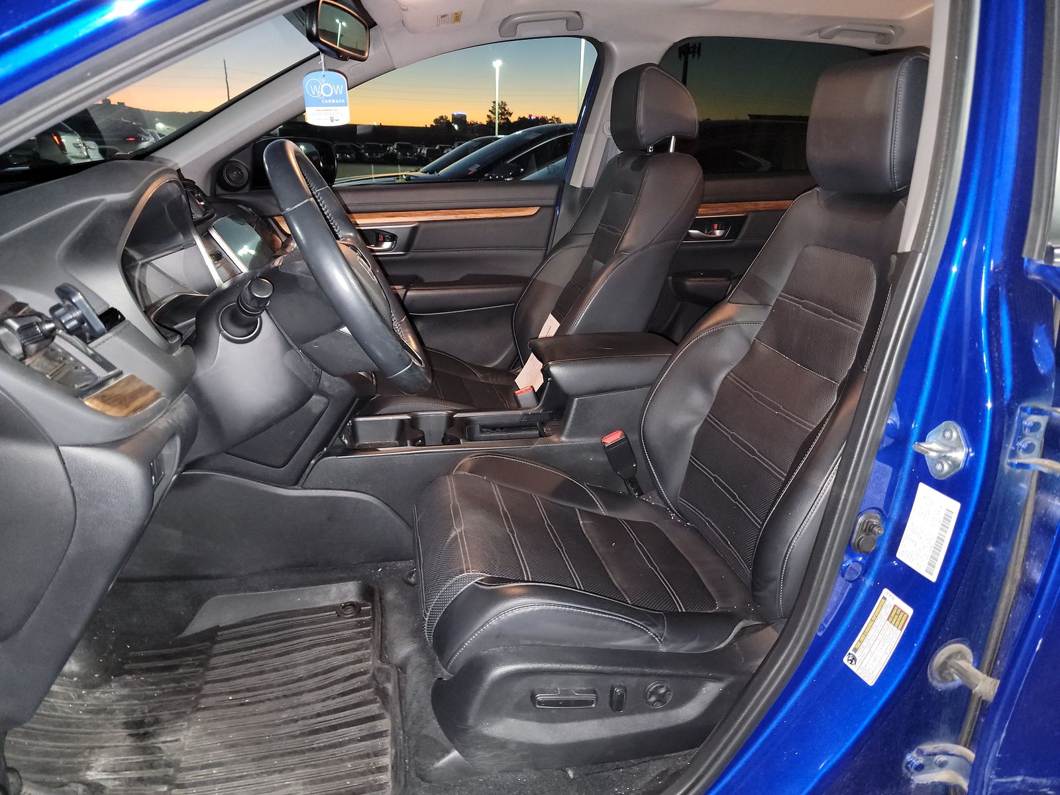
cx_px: 530
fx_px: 735
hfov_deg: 71.6
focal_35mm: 24
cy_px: 398
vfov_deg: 56.8
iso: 832
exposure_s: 1/9
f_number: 1.8
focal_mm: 6.7
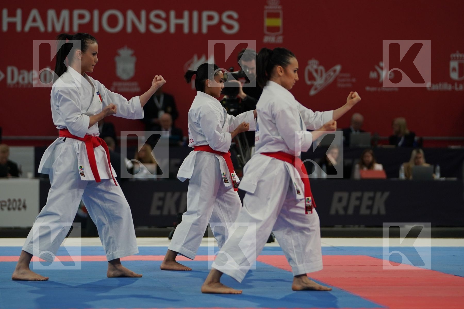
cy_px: 154
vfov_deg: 7.0
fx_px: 2526
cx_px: 232
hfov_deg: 10.5
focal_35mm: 196
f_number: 2.8
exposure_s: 1/500
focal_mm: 131
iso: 500
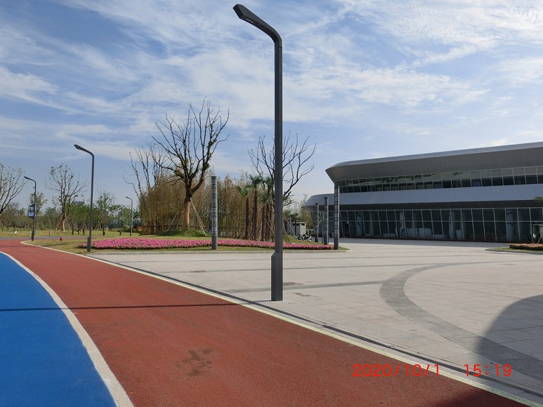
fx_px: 471
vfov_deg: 46.8
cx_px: 265
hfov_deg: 59.9
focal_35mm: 30
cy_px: 202
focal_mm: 5.2
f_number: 7.4
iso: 80
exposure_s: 1/400
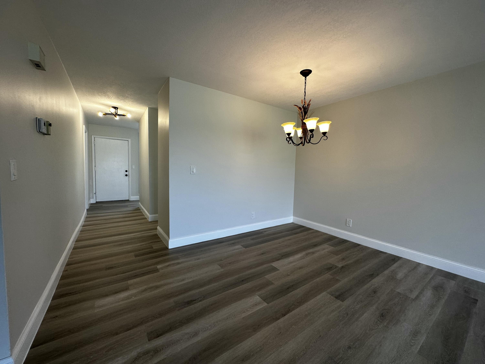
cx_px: 242
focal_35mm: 14
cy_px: 182
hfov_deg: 102.1
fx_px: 196
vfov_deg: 85.7
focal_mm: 2.22
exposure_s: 1/120
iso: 80
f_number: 2.2
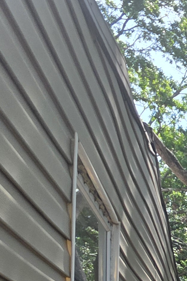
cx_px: 519
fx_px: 452
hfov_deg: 12.6
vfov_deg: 25.1
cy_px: 433
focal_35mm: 58
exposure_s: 1/662
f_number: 1.9
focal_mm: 2.2
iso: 40
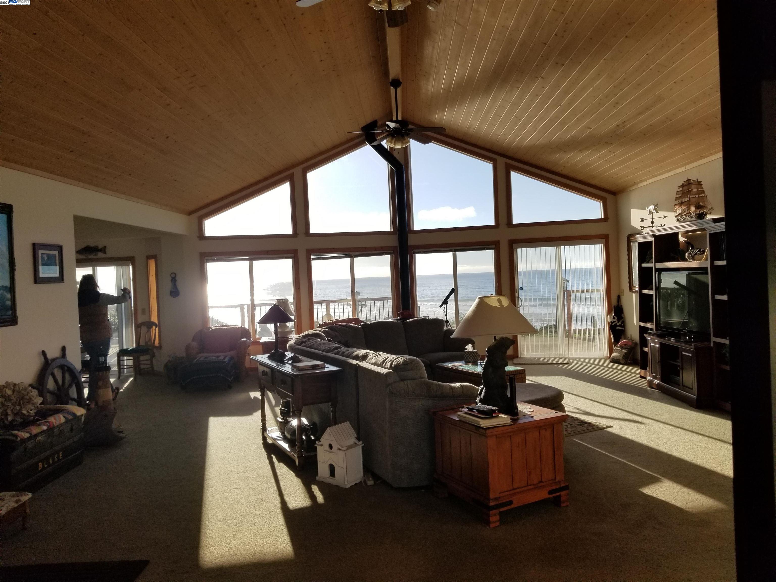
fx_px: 583
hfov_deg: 67.3
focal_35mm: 26
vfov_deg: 53.1
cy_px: 291
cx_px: 388
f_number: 1.7
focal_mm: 4.25
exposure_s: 1/2268
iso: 50
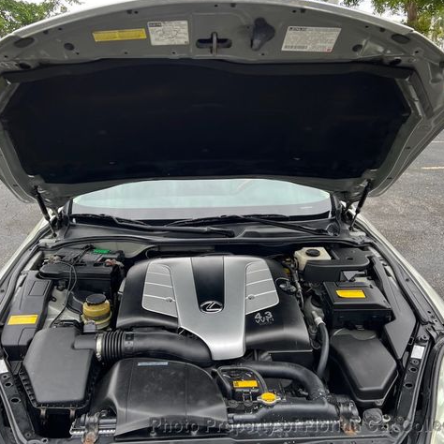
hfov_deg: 52.5
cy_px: 220
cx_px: 215
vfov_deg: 52.5
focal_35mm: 31
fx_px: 450
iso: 40
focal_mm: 5.7
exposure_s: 1/203
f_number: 1.5
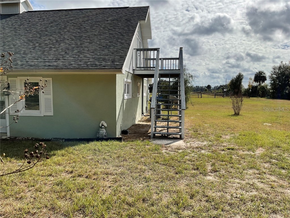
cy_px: 109
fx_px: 243
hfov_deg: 61.7
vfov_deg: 48.2
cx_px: 145
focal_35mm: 29
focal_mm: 3
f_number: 1.8
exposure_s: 1/3125
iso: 16
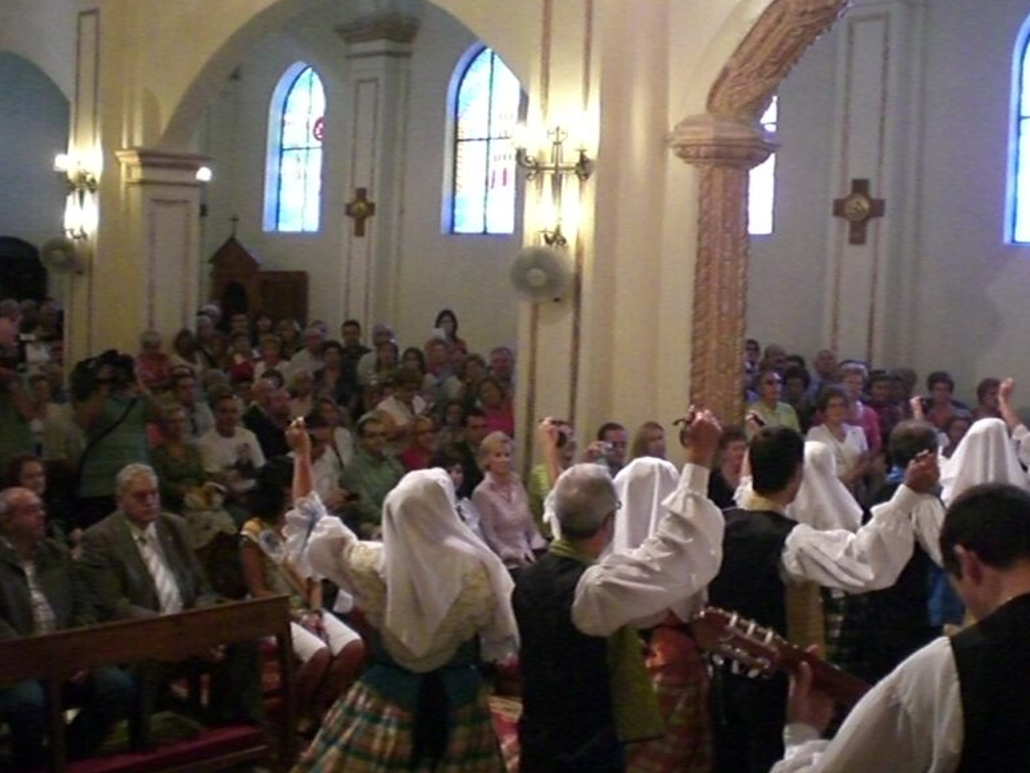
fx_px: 1398
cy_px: 360
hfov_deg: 40.2
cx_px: 632
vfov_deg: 30.9
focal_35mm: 47
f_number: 3.1
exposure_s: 1/60
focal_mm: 6.3
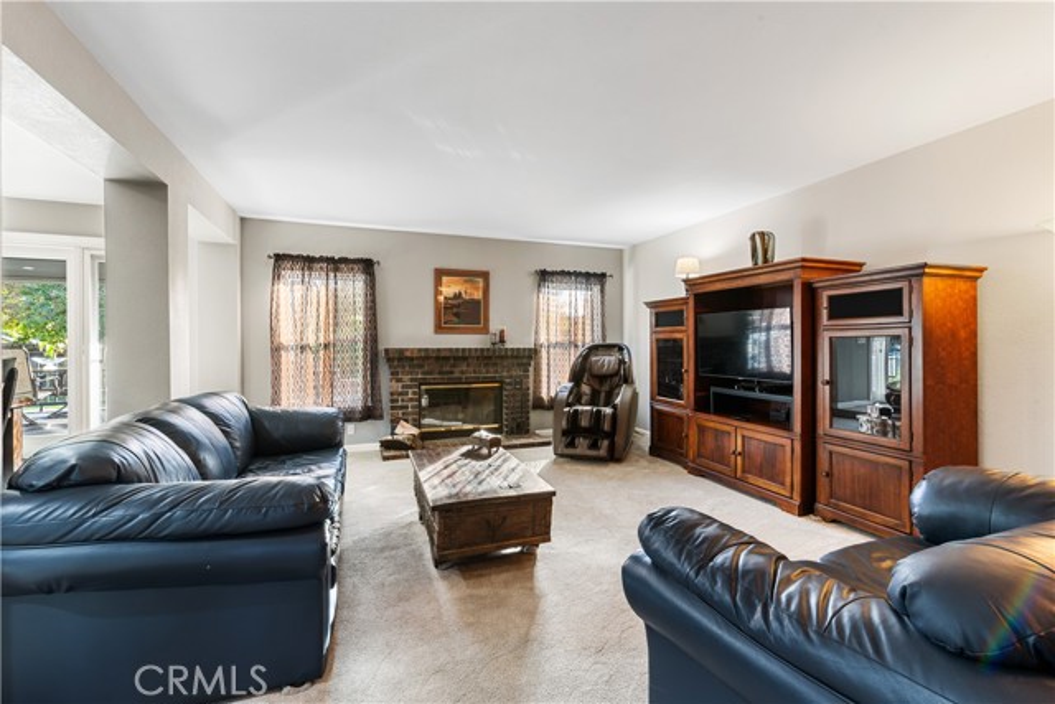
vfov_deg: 77.4
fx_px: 440
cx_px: 528
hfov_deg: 100.4
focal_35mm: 15
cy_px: 352
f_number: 9
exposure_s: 4
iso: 100
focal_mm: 15
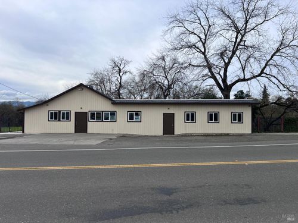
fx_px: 224
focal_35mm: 26
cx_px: 149
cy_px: 112
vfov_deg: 53.1
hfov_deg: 67.3
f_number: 1.5
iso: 50
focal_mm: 5.7
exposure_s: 1/5076
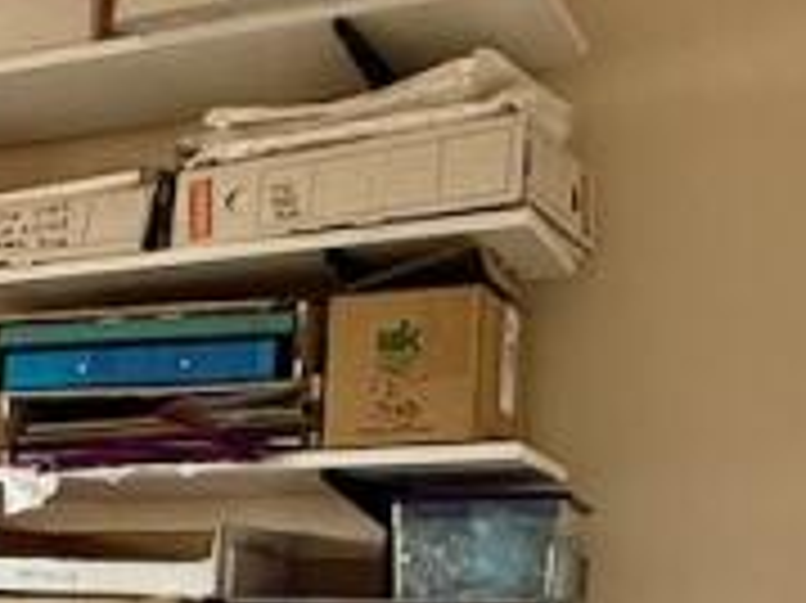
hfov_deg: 22.8
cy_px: 896
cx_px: -113
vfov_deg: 16.8
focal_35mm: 80
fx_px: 1861
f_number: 2.2
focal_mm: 2.22
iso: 200
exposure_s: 1/99
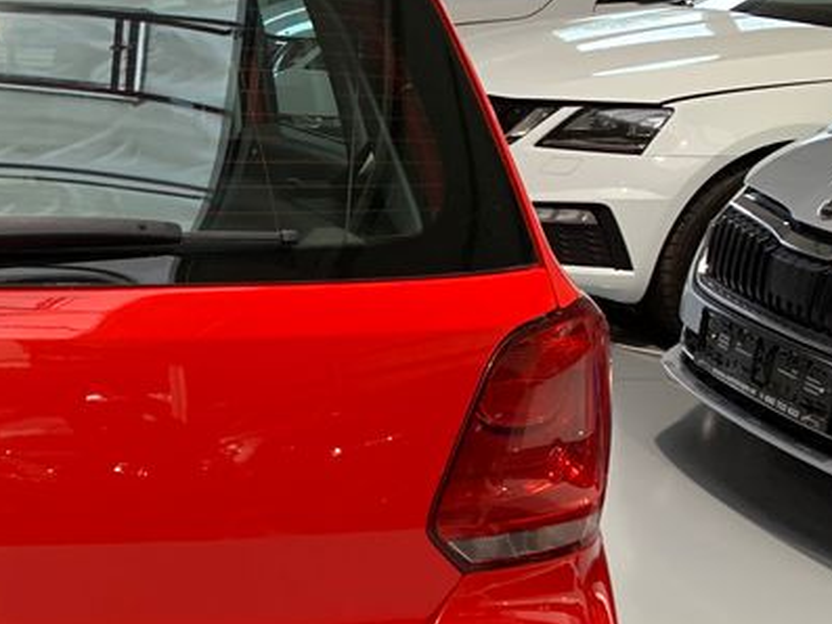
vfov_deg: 21.7
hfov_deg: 25.8
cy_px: 480
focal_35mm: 67
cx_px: -178
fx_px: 1611
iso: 200
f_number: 1.8
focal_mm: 4.25
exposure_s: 1/60
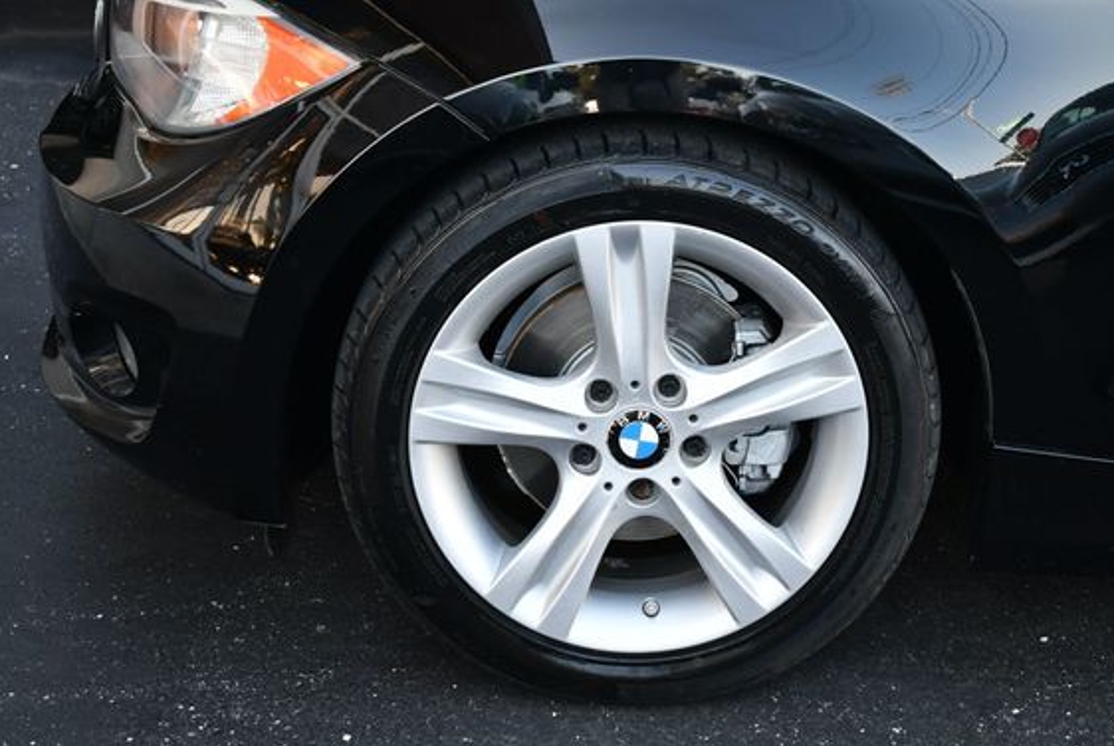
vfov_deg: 20.7
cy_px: 361
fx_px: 2044
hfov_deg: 30.4
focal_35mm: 66
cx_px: 632
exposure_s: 1/250
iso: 450
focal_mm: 29
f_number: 4.2
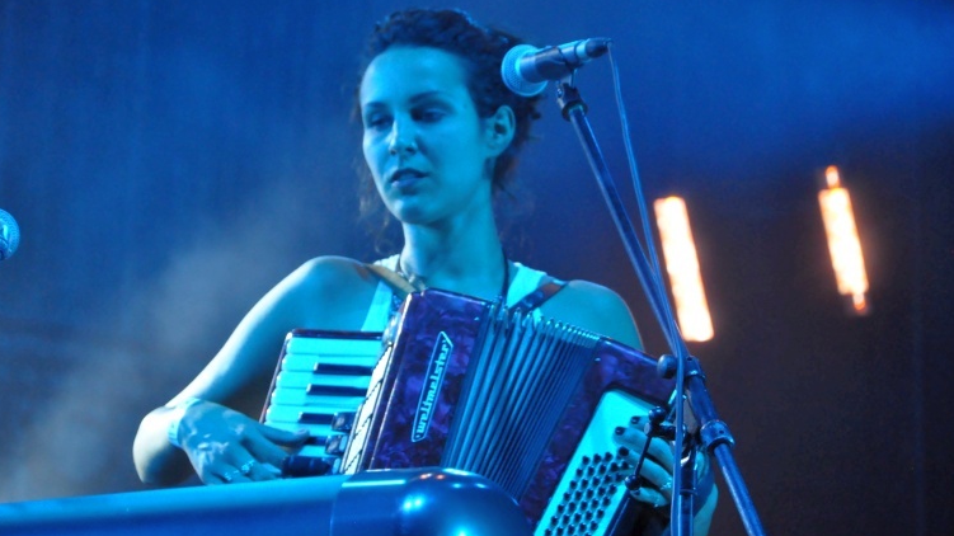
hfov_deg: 12.3
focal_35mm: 176
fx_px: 4440
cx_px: 459
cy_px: 322
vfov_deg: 6.9
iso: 3200
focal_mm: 105
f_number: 5.6
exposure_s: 1/100
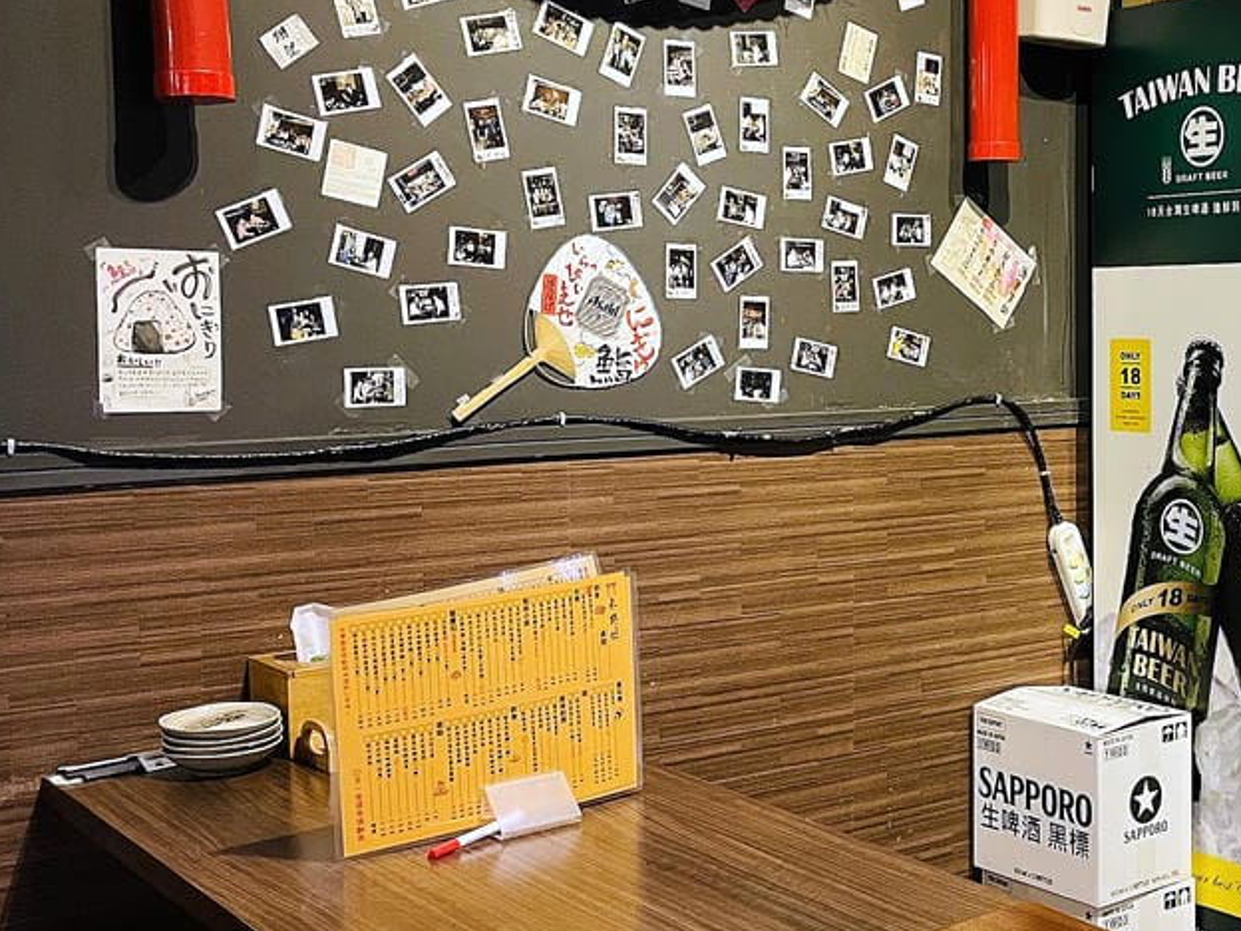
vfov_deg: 29.1
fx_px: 1793
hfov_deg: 36.8
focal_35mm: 50
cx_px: 996
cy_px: 475
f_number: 1.6
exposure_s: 1/35
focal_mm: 4.2
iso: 640
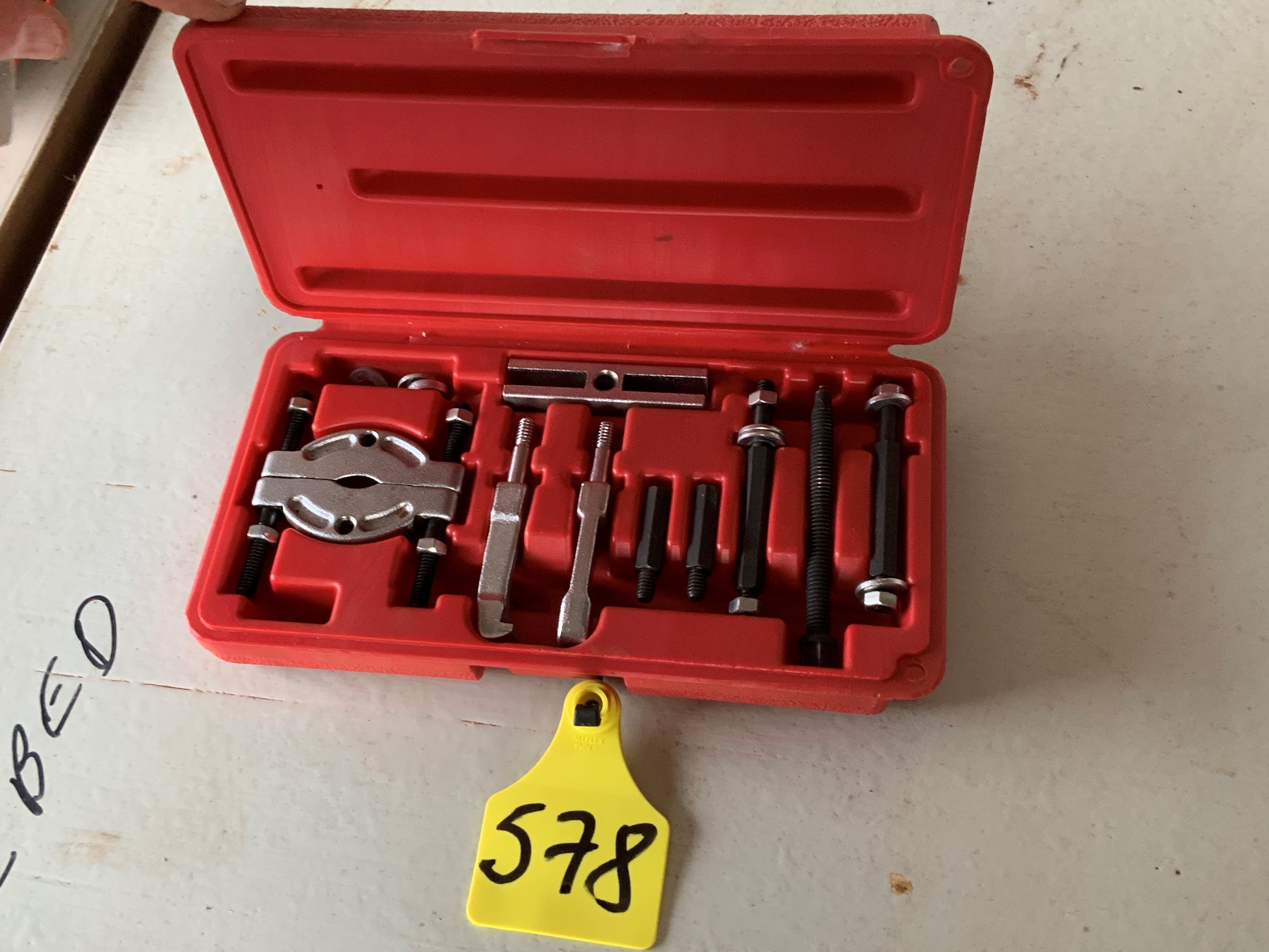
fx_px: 1063
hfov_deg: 61.7
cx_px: 634
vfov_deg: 48.2
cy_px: 476
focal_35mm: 29
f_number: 1.8
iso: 80
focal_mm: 3
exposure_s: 1/60
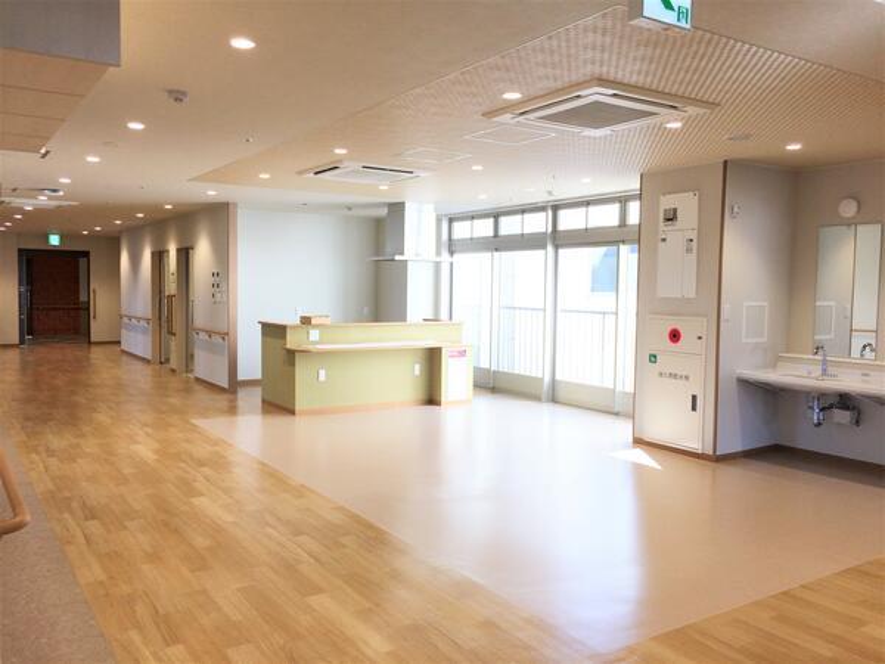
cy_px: 332
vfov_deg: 48.2
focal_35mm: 29
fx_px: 741
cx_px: 442
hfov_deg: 61.7
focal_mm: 4.15
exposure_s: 1/122
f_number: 2.2
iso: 32
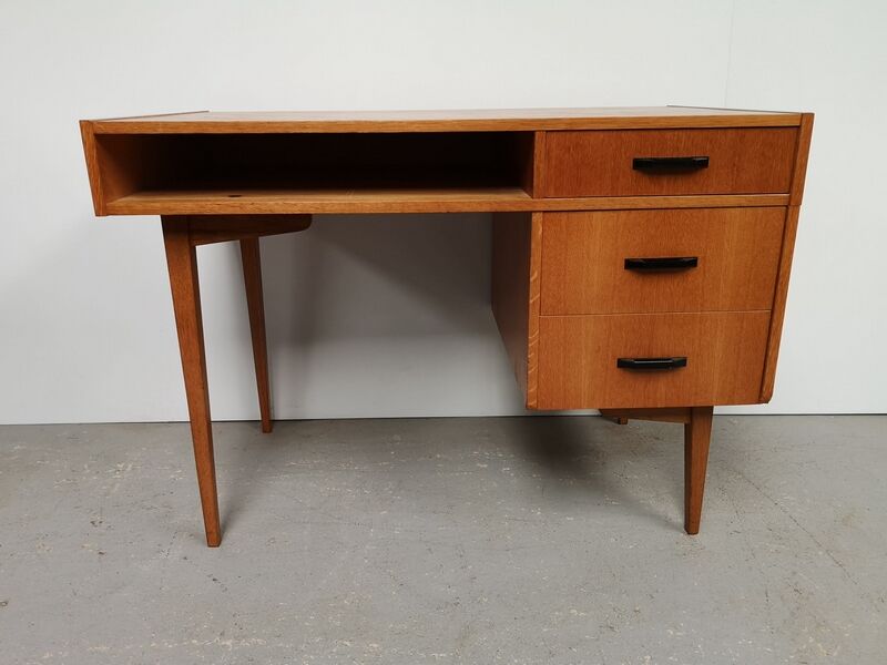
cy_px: 332
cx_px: 444
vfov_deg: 51.4
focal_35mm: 27
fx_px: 692
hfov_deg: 65.3
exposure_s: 1/50
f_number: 1.8
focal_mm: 5.58
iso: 160
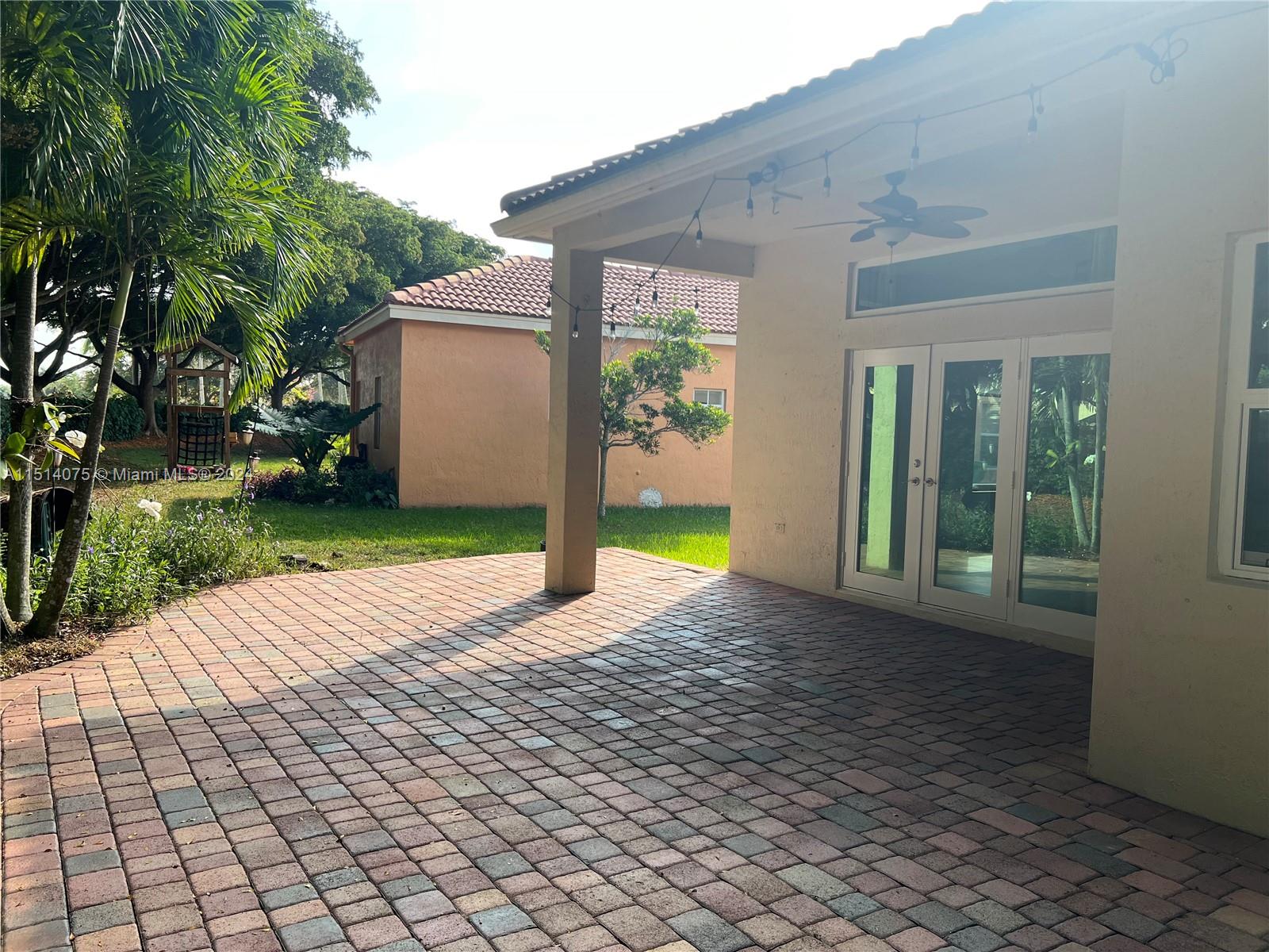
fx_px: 953
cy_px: 476
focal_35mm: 26
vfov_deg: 53.1
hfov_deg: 67.3
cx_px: 634
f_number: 1.5
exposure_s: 1/846
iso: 50
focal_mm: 5.7
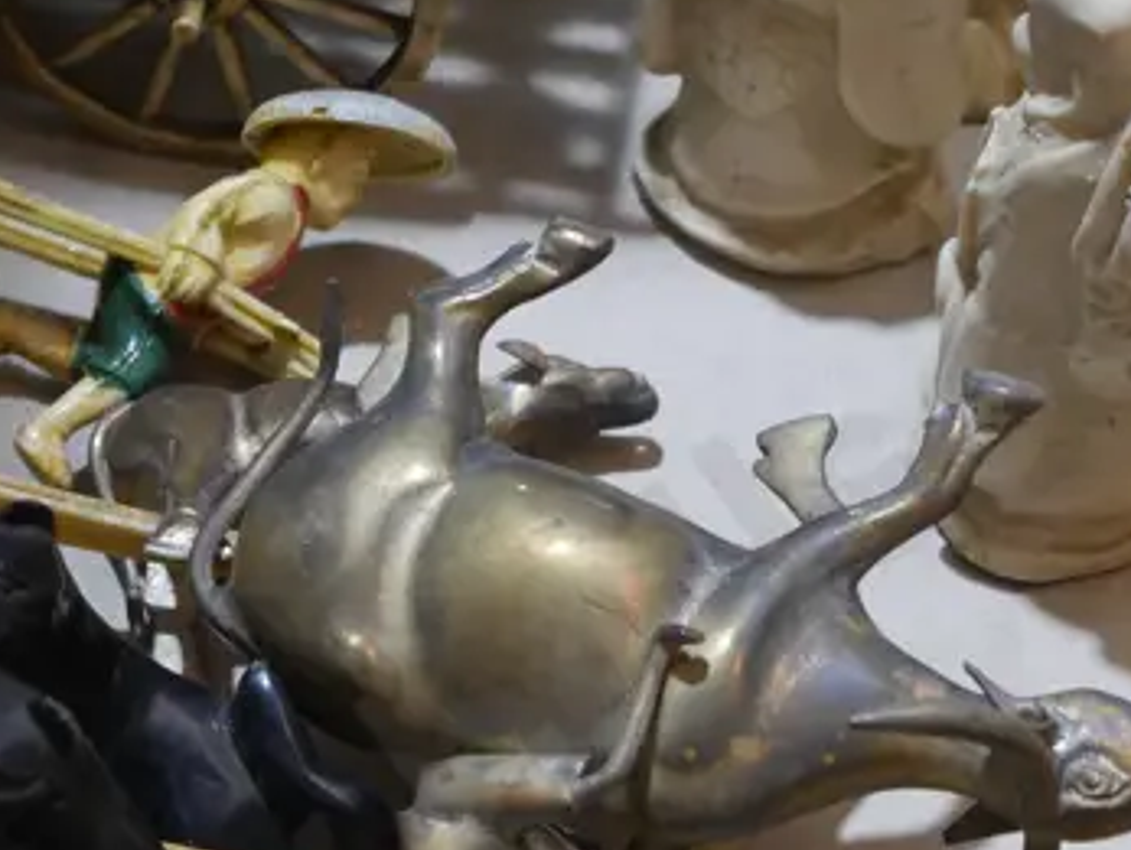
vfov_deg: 8.4
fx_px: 5789
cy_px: 278
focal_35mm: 177
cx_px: 1147
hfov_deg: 11.0
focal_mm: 30
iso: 800
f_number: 5.4
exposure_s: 1/60
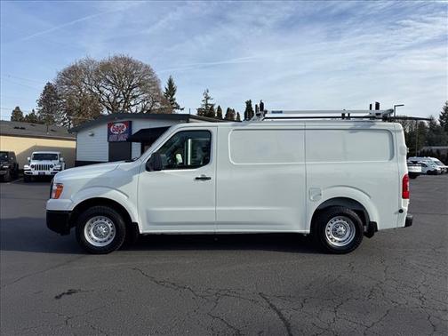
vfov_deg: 56.8
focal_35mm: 24
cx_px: 224
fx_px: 311
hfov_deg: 71.6
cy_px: 168
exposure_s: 1/4673
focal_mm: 6.76
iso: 80
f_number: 1.78
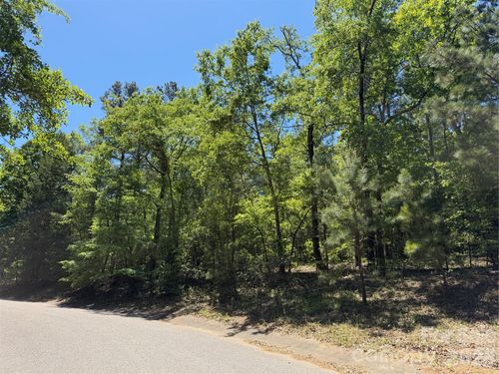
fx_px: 346
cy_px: 187
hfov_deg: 71.6
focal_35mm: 24
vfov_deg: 56.8
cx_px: 250
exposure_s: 1/2110
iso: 80
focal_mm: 6.76
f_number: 1.78
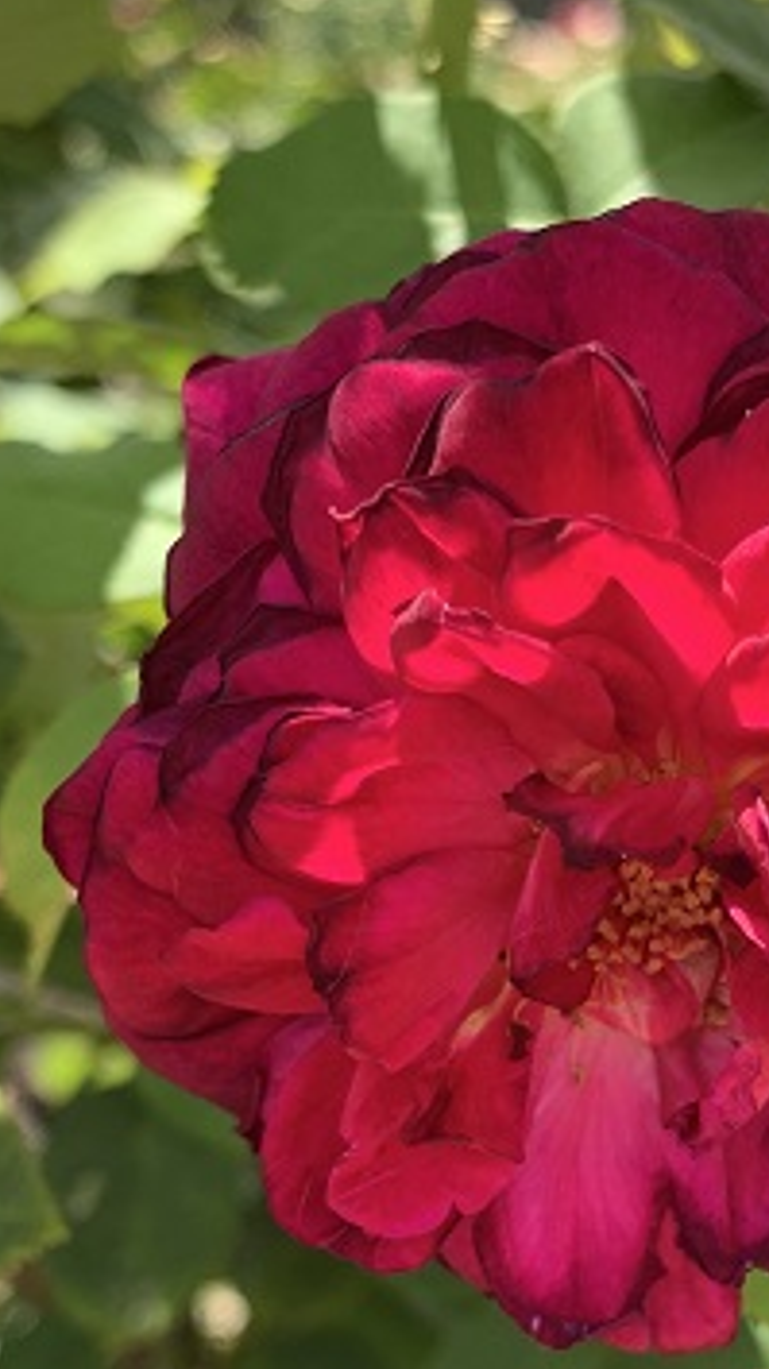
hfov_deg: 18.7
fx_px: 2321
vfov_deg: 32.6
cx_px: 560
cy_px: 882
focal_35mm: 64
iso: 25
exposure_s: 1/252
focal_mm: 4.25
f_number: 1.8
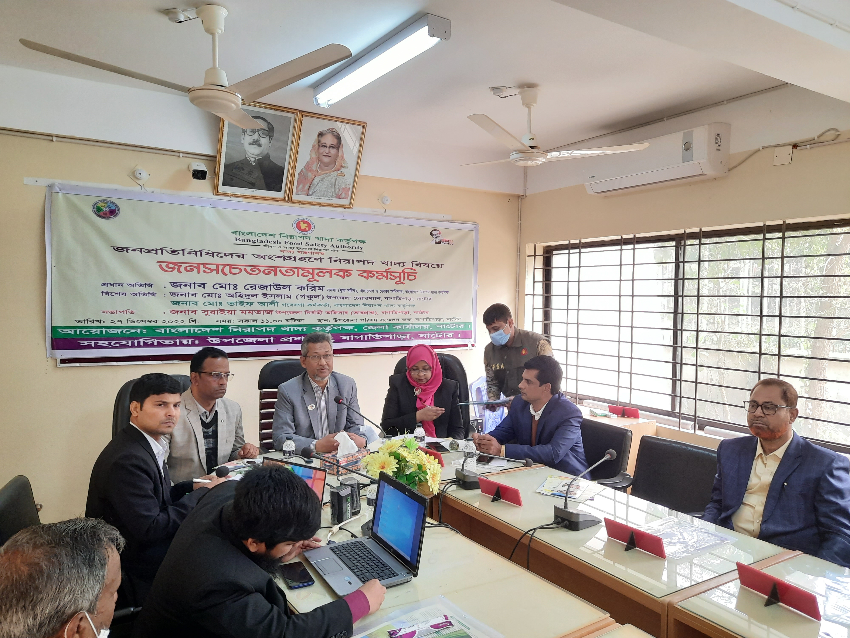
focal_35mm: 25
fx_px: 614
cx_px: 425
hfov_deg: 69.4
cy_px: 319
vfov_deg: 54.9
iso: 250
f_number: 2
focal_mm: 4.6
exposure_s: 1/50
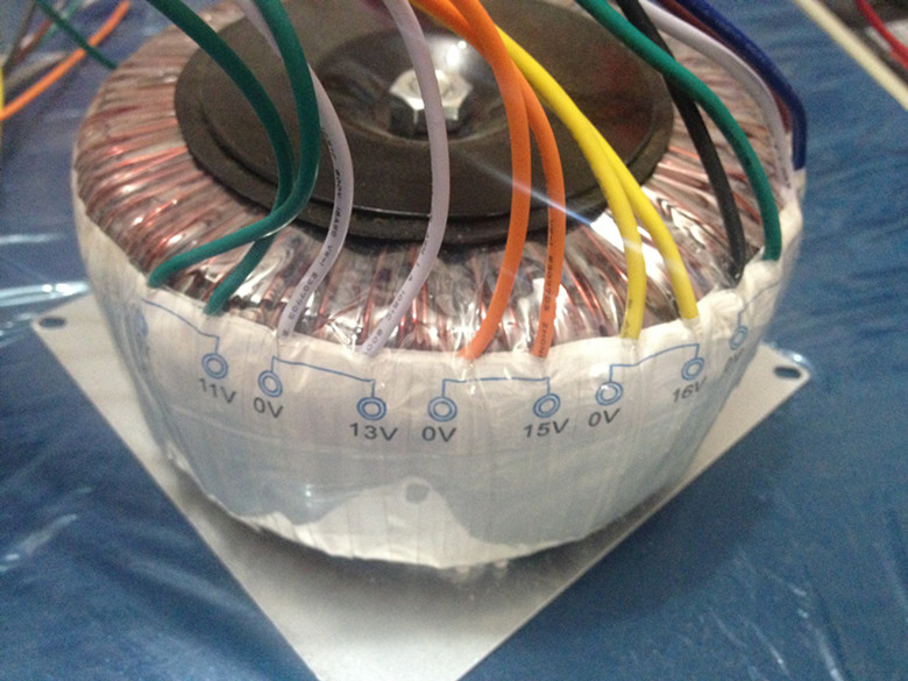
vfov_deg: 40.7
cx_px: 454
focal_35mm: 35
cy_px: 340
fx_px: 918
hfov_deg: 52.6
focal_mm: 4.28
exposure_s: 1/15
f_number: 2.4
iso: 400
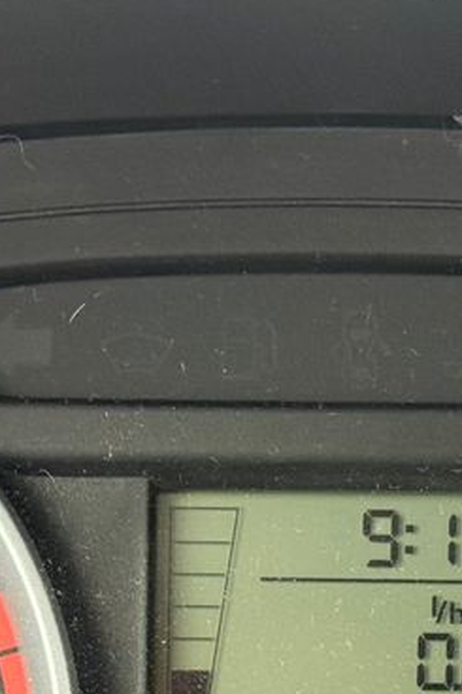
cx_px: 371
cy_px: 636
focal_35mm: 139
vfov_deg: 14.6
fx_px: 2678
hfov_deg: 9.8
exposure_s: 1/60
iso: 250
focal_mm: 6.76
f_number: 1.78
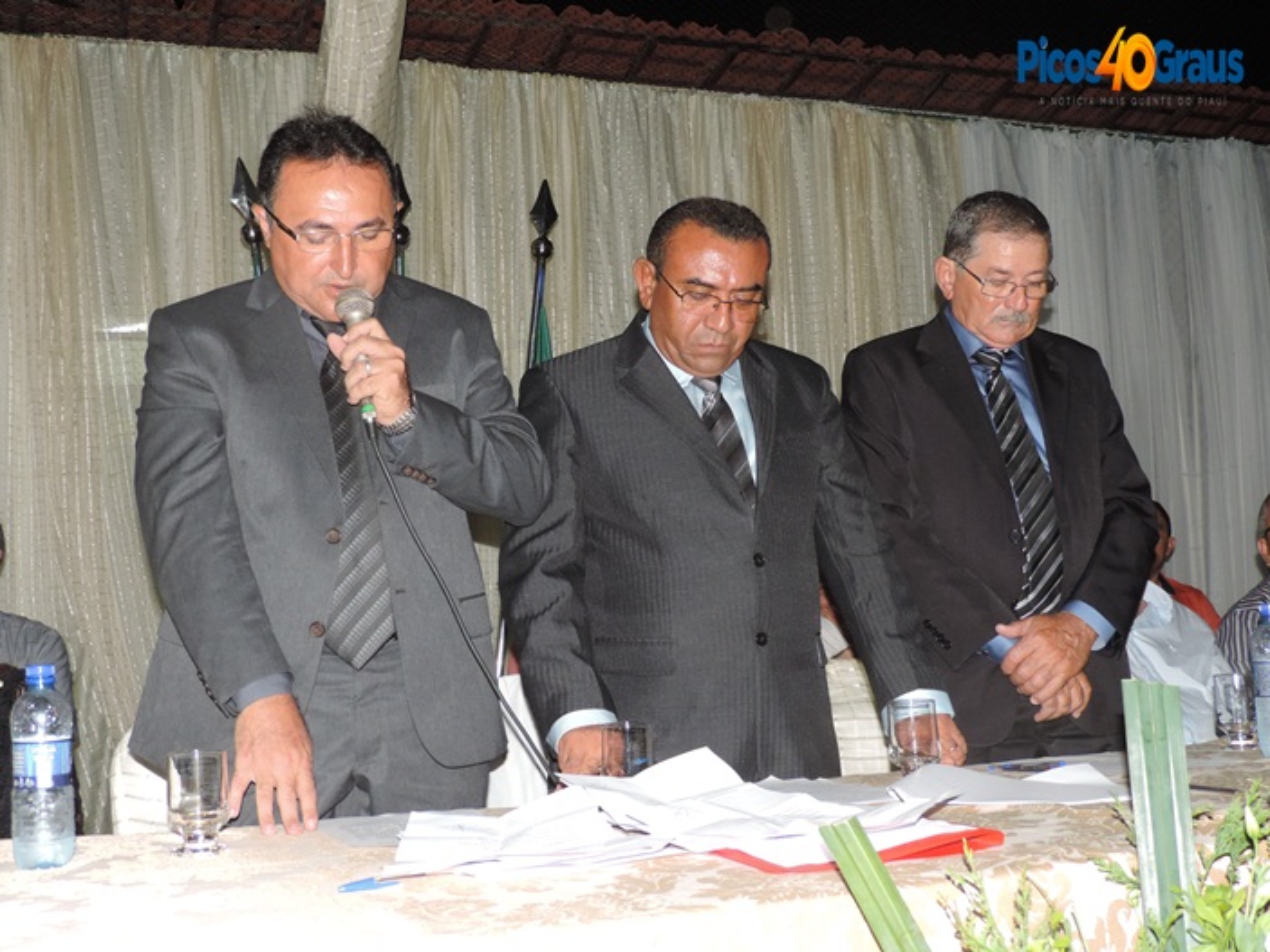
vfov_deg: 33.6
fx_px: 1577
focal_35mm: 43
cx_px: 635
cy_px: 476
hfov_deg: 43.9
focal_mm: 7.6
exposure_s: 1/40
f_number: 3.4
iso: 250
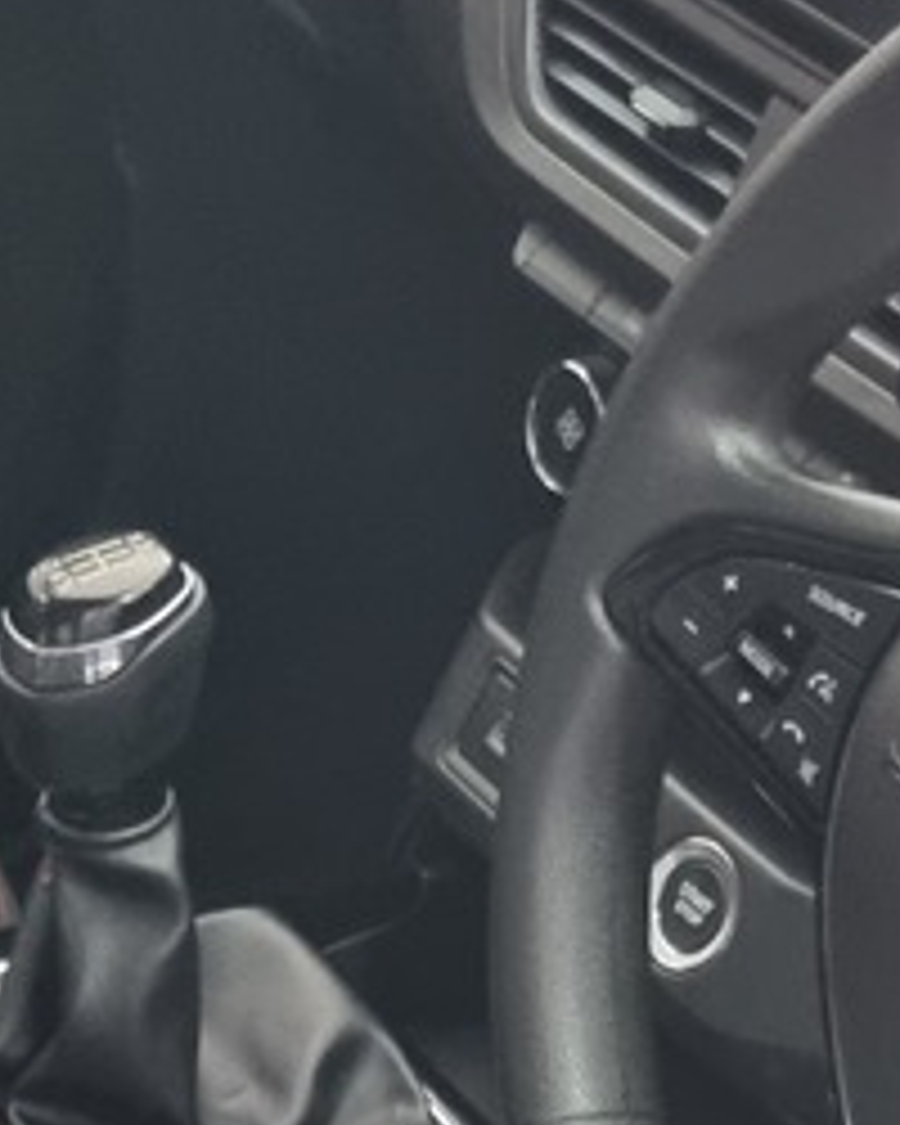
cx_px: 680
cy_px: 1166
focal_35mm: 104
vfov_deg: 17.9
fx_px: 3463
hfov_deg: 14.7
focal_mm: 5.4
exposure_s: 1/25
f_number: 1.8
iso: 640
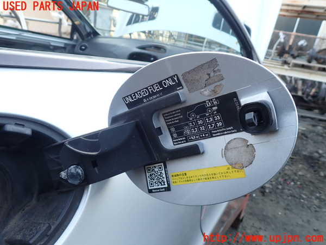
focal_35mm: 25
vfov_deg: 54.9
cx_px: 163
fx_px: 235
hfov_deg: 69.4
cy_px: 122
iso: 100
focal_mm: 4.5
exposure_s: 1/60
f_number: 2.8
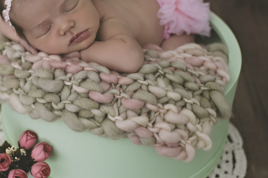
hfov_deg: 30.1
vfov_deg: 20.6
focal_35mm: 66
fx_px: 491
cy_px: 82
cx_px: 75
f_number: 2.5
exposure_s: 1/250
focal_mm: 35
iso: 200
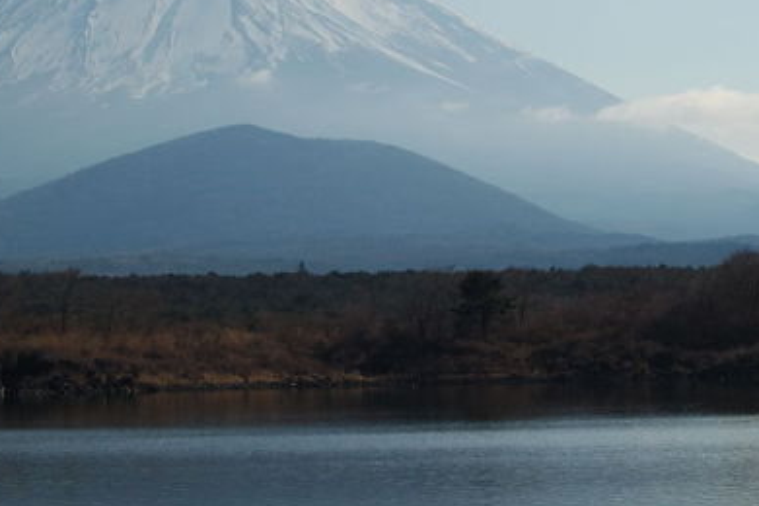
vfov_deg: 9.8
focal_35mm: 140
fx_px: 2951
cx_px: 323
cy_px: 125
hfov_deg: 14.6
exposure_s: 1/1250
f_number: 5.6
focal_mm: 56
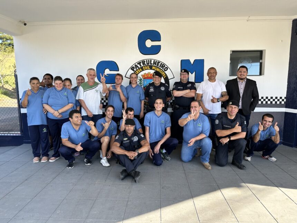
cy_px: 112
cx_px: 148
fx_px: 206
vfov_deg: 56.8
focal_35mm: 24
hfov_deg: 71.6
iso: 80
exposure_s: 1/452
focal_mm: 6.86
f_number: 1.78
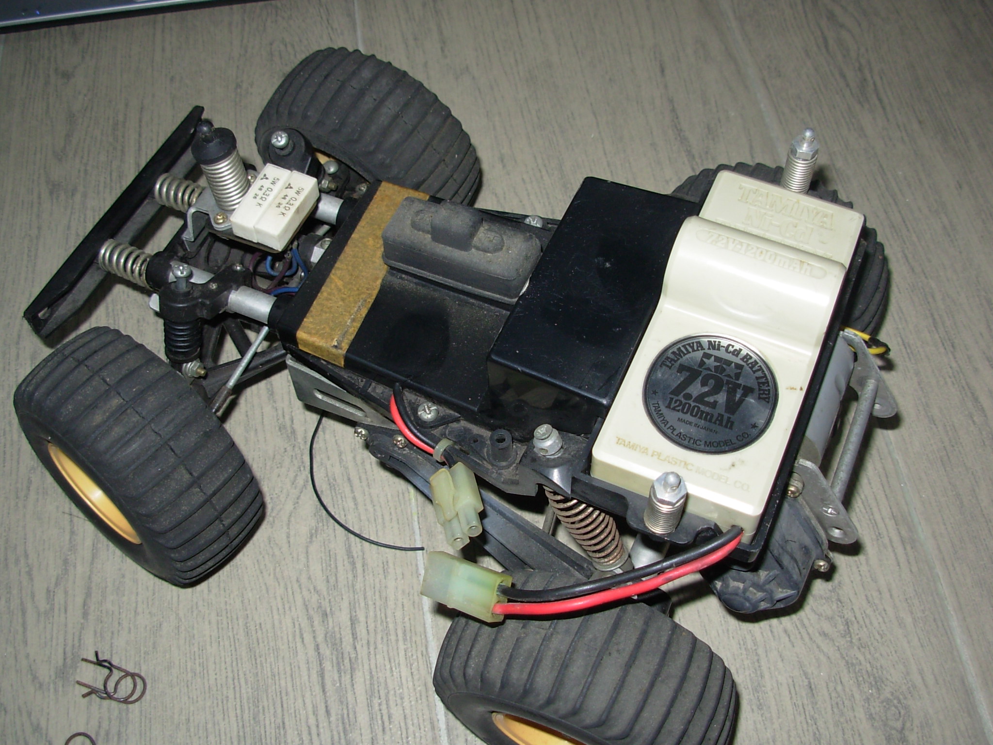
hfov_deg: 49.0
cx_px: 496
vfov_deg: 37.7
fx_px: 1090
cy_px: 372
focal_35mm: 38
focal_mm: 6.3
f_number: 2.9
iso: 50
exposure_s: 1/32
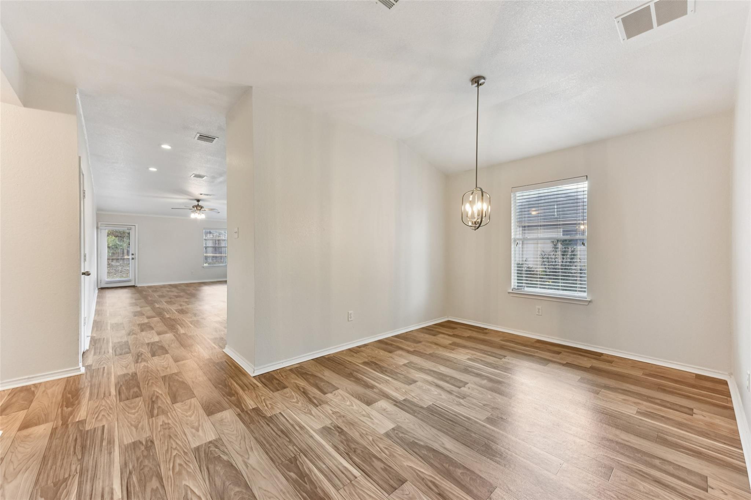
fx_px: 292
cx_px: 376
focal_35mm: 14
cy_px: 250
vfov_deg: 81.2
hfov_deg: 104.3
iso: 800
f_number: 8
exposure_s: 1/40
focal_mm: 14
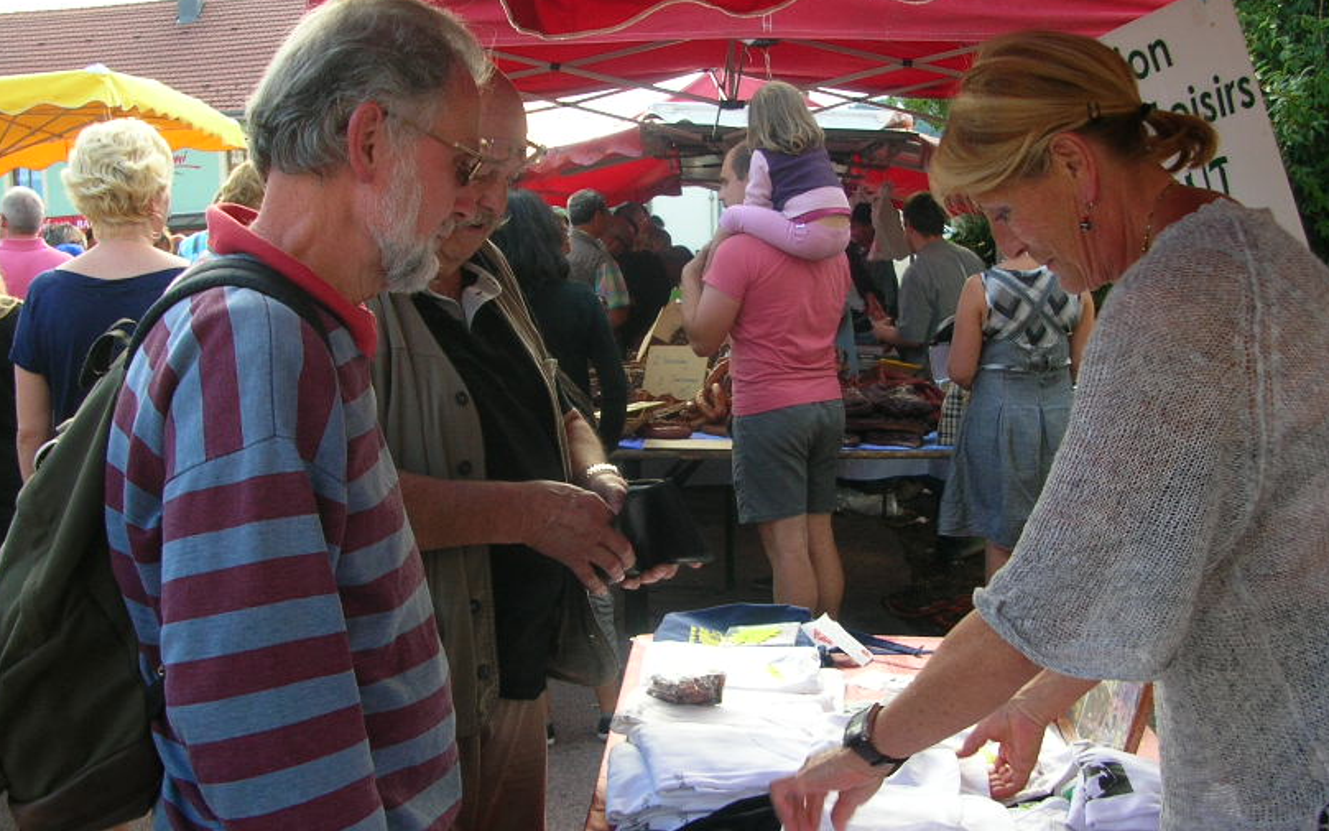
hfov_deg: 42.6
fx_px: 1702
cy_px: 423
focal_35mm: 47
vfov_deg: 27.4
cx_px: 719
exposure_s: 1/66.6
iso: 50
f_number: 2.8
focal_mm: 5.8
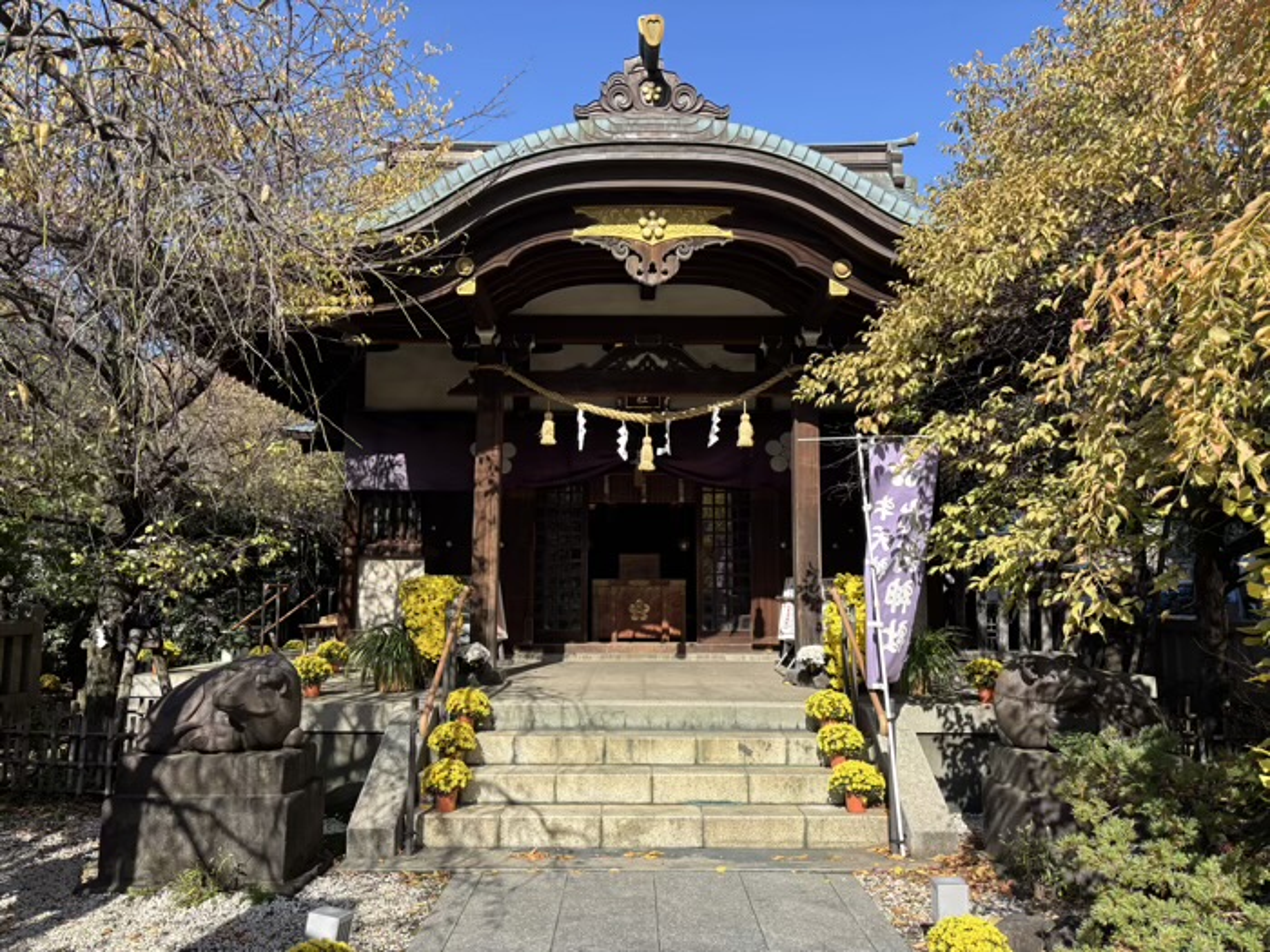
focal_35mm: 26
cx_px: 635
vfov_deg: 53.1
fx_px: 954
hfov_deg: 67.3
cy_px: 476
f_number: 1.6
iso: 50
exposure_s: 1/1616
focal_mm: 5.96
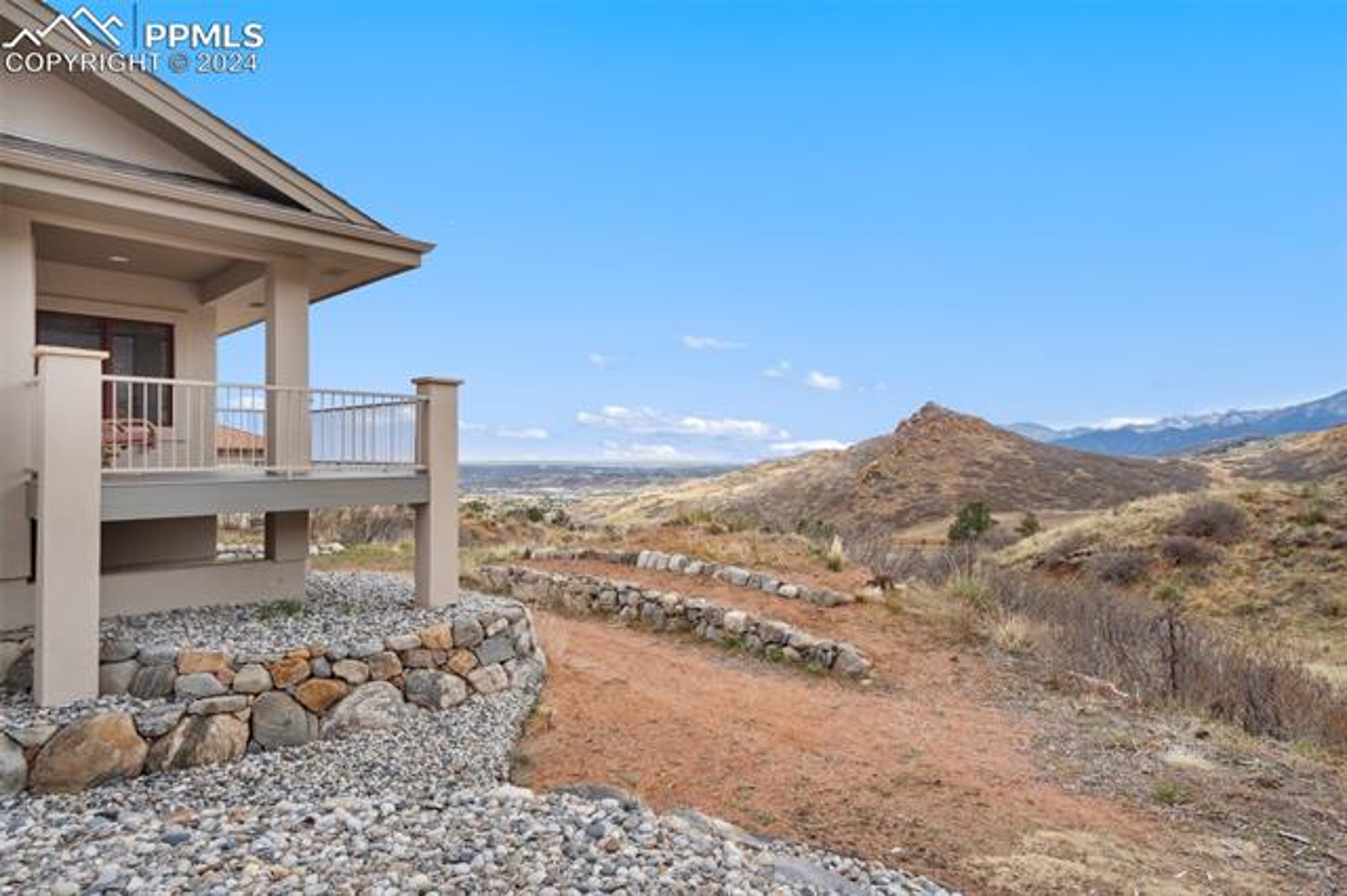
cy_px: 448
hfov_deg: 86.9
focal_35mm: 19
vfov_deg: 64.5
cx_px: 674
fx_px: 711
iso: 200
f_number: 10
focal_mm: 19
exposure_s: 1/400
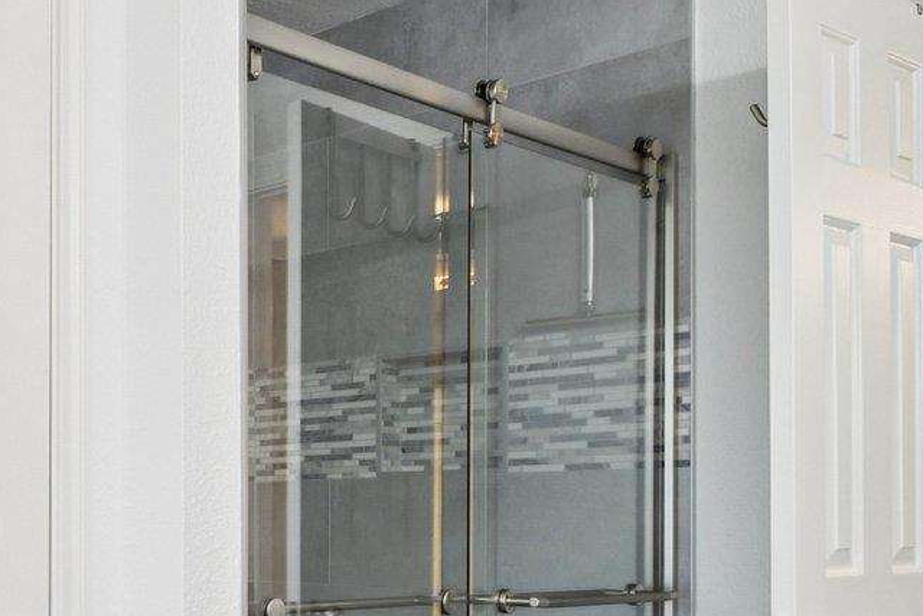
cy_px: 497
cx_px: -118
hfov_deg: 34.7
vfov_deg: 27.5
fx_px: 1231
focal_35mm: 48
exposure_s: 1/10
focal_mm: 10
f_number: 8
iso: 400
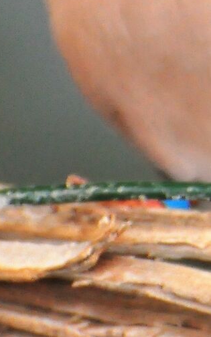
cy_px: -21
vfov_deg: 1.8
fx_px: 11045
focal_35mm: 1200
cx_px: 679
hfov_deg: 1.1
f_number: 5
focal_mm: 165
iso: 1600
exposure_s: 1/400
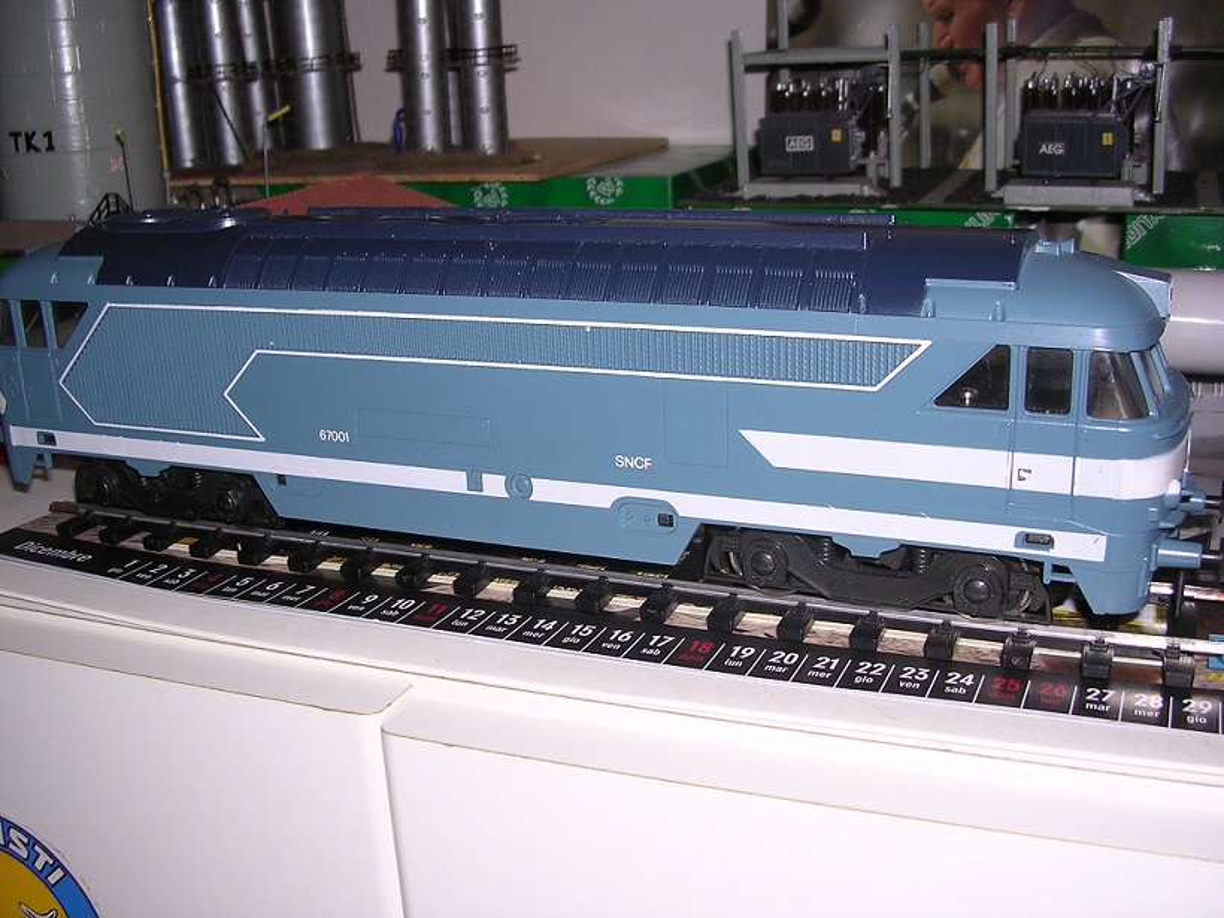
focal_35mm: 38
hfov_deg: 49.0
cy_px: 459
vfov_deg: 37.7
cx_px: 612
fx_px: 1344
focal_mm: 5.8
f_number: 2.8
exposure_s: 1/60.1
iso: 100
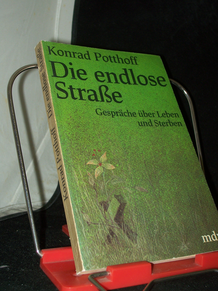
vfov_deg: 36.2
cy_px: 146
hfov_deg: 27.5
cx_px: 109
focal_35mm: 53
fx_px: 445
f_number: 3.2
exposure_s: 1/80
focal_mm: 8.7
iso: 80
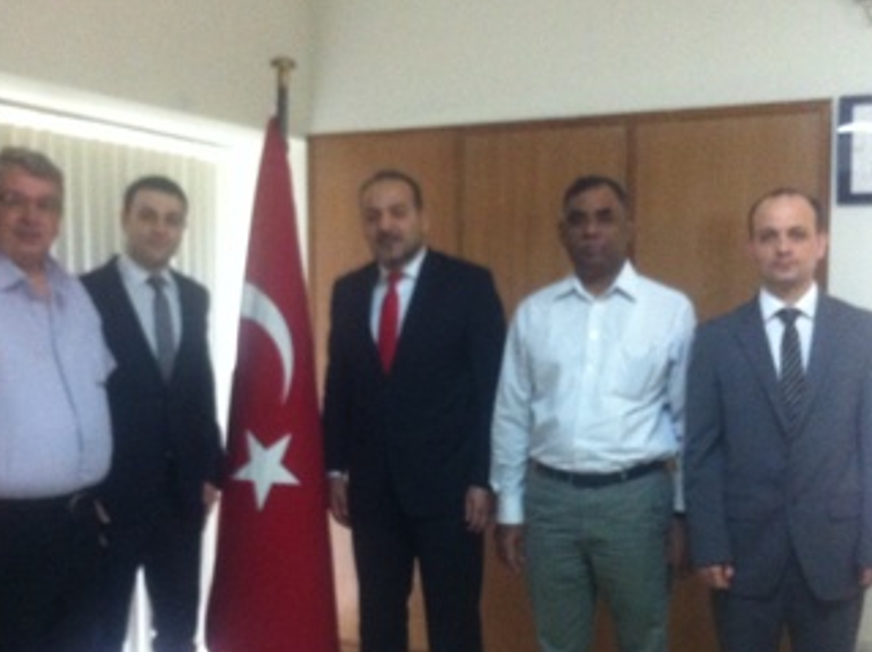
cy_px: 402
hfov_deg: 38.9
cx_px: 401
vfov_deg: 29.5
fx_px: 1232
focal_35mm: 49
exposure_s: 1/17
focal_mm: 3.85
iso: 500
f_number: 2.8
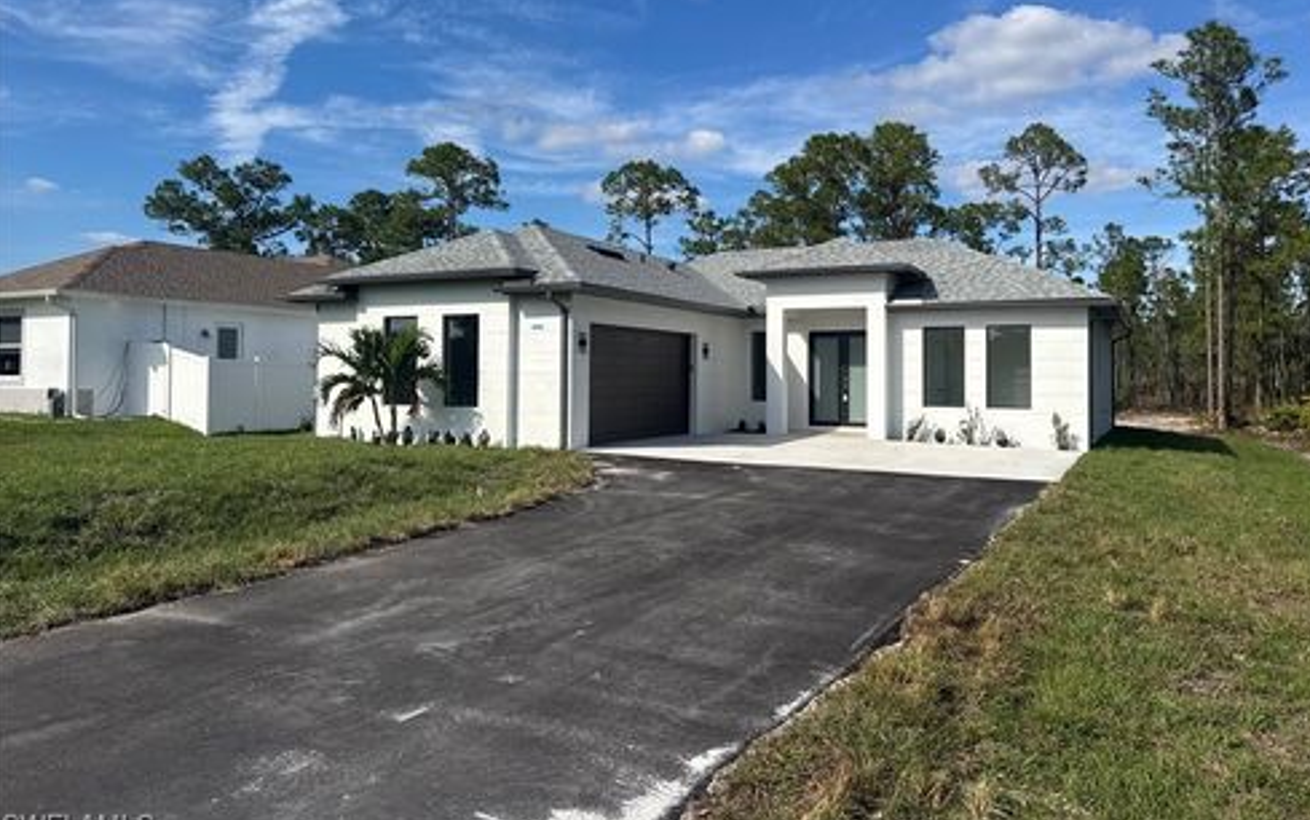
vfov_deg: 47.5
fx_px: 929
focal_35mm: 26
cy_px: 352
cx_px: 664
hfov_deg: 70.4
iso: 80
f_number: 1.78
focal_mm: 6.76
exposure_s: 1/6410
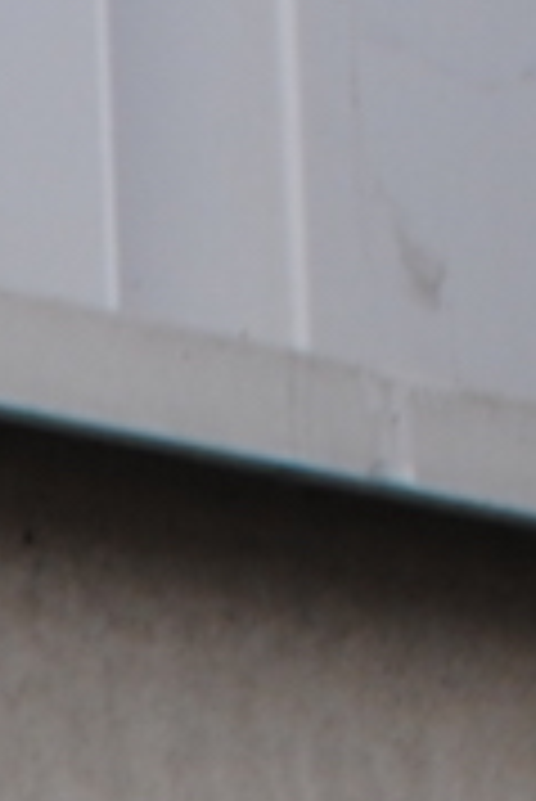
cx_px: -860
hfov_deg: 4.9
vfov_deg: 6.7
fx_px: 6085
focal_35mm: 273
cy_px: 2626
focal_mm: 18
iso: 100
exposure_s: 1/200
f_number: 7.1
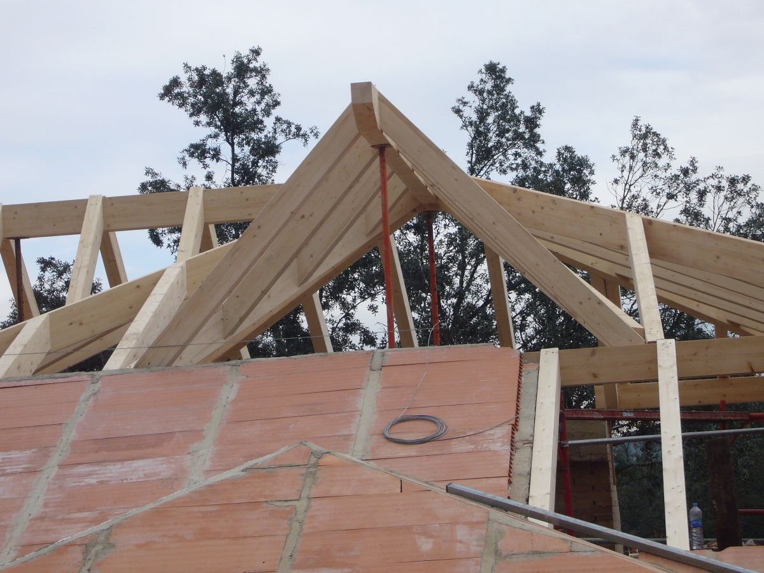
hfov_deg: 19.3
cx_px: 382
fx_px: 2251
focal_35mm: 102
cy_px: 286
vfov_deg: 14.5
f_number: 5.6
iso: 80
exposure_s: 1/200
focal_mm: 16.8
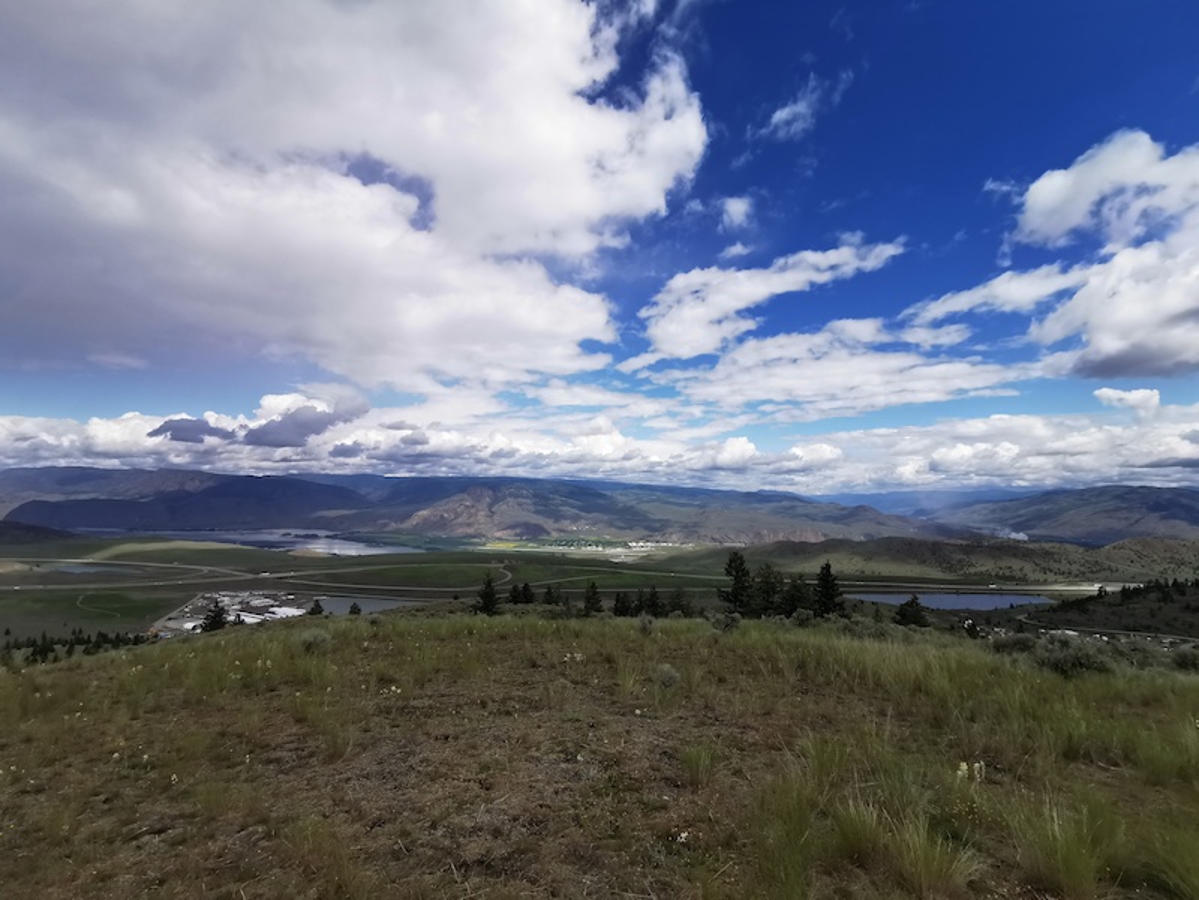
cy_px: 450
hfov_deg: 94.5
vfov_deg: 78.1
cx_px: 600
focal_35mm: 16
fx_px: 554
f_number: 2.2
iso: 50
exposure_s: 1/1527
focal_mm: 2.35
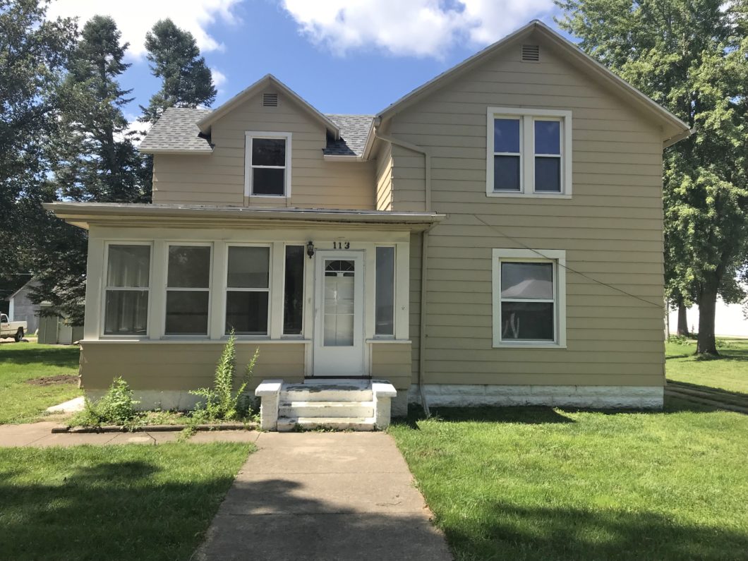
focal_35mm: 28
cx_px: 374
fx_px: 605
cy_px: 280
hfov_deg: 63.4
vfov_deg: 49.7
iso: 20
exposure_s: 1/1294
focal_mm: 3.99
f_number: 1.8
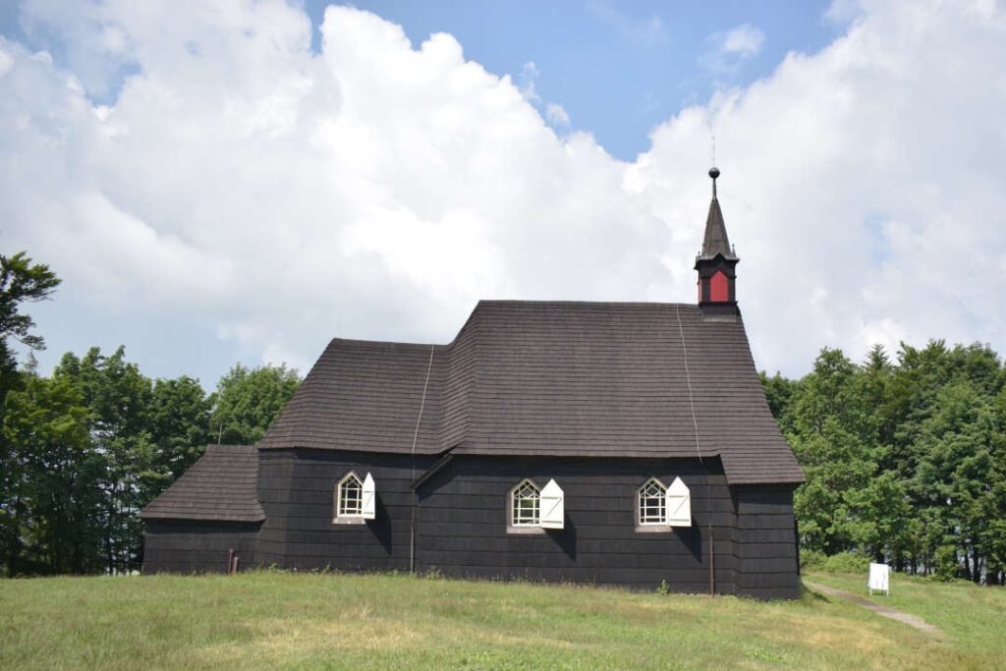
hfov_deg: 67.4
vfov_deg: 47.9
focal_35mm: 27
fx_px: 755
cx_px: 503
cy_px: 336
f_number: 5.6
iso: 800
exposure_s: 1/4000
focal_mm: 18
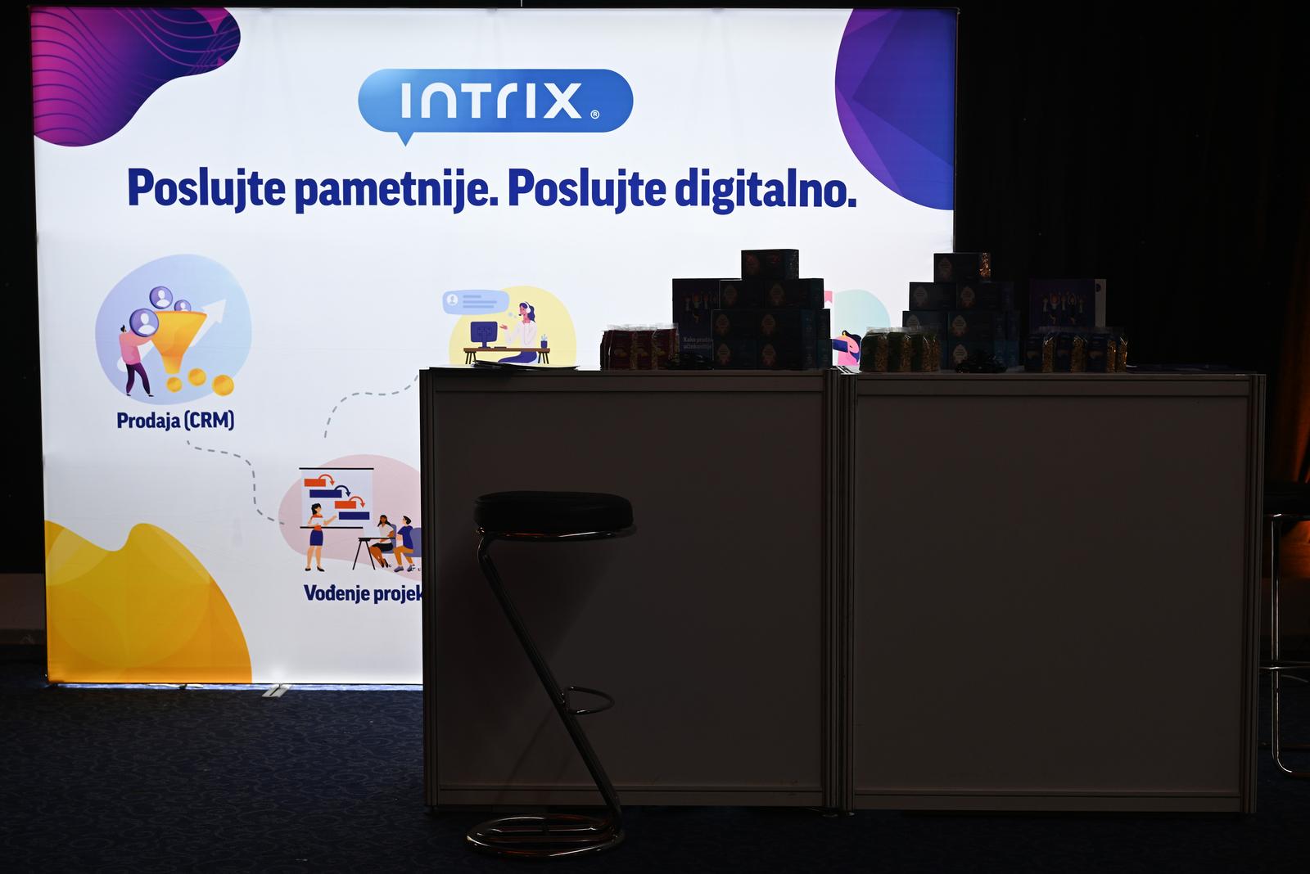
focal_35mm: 52
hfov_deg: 38.2
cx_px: 655
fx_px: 1893
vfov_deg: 26.0
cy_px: 437
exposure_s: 1/30
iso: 140
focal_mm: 52
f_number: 5
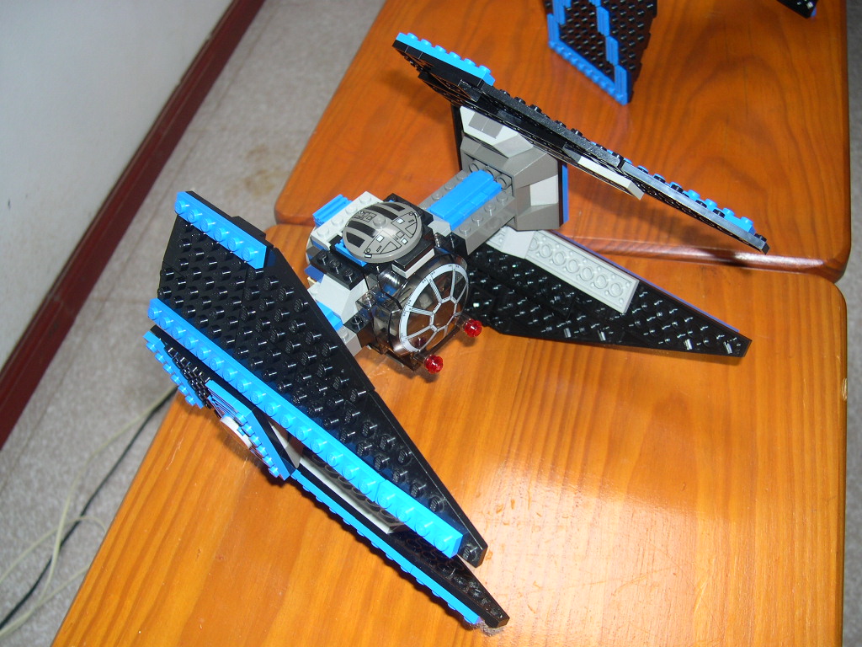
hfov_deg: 49.0
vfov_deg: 37.7
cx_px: 431
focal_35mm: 38
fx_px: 946
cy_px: 324
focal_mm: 8
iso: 100
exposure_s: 1/60
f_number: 2.8
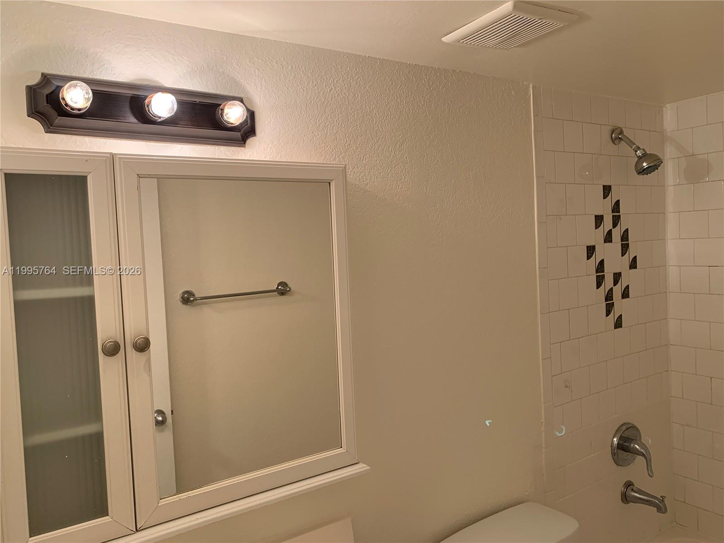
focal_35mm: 26
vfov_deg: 53.1
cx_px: 362
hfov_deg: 67.3
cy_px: 272
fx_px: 544
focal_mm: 4.25
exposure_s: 1/60
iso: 50
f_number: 1.8
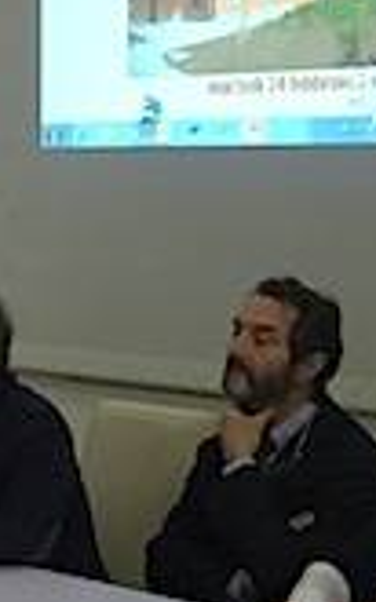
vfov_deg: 18.6
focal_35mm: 112
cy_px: 310
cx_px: -22
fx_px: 1838
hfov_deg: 11.5
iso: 64
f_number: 2.2
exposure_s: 1/33
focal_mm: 4.15
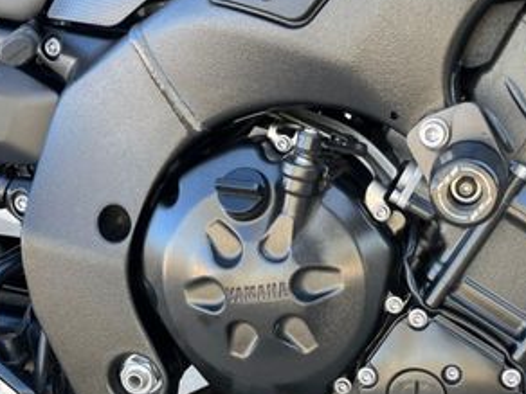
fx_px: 866
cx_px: 351
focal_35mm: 57
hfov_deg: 33.5
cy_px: 218
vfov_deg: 25.6
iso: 64
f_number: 1.6
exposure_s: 1/121
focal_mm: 5.1
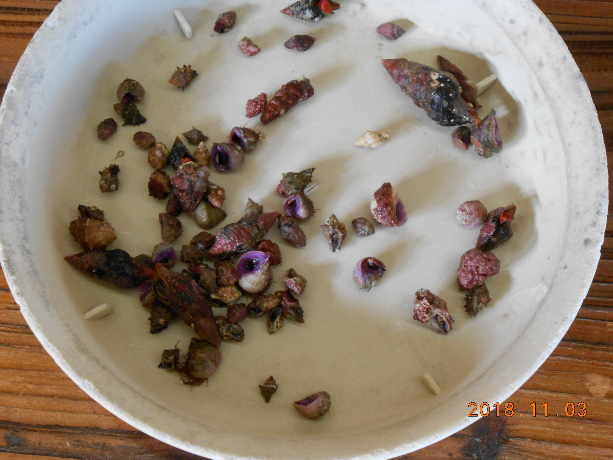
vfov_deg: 23.3
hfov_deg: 30.7
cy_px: 230
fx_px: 1116
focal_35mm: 63
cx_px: 306
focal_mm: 11.3
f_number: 5.6
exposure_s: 1/25
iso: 400
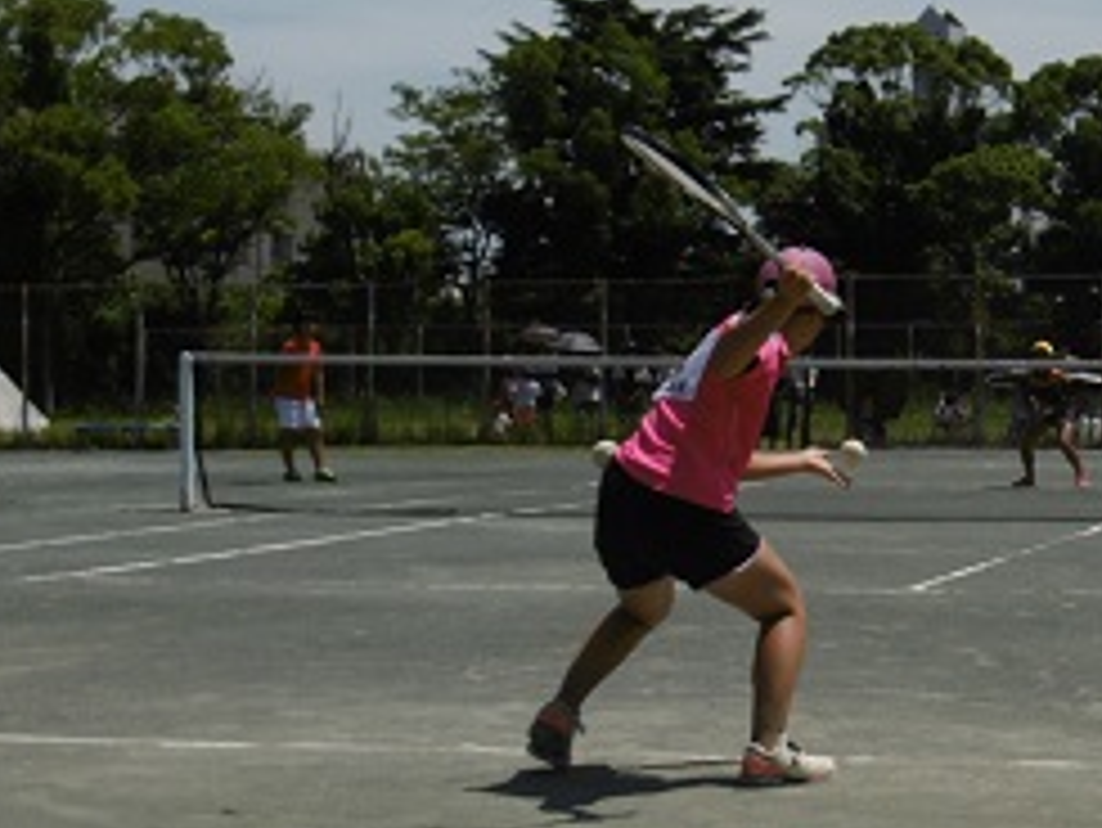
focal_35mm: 100
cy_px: 486
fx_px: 3185
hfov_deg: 19.2
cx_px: 1039
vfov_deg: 14.8
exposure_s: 1/200
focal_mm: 9.2
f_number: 4
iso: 100
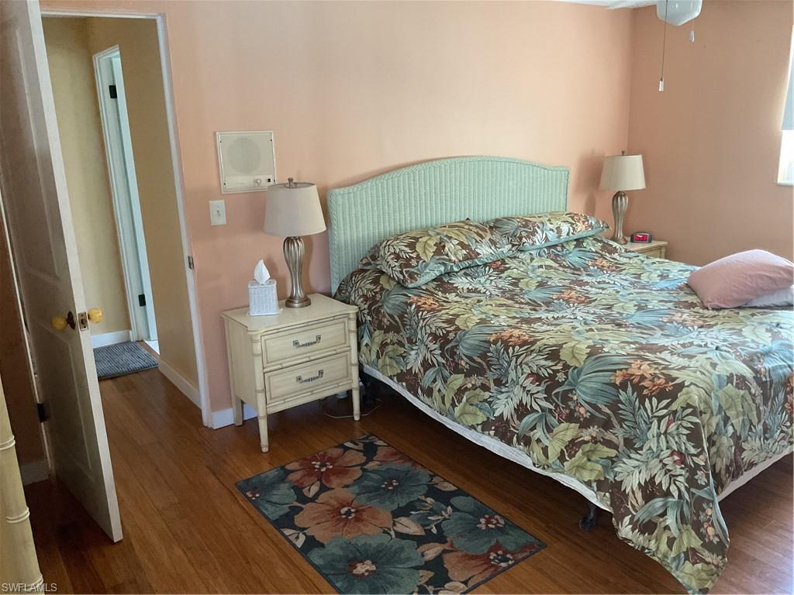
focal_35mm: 29
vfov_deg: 48.2
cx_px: 397
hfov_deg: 61.7
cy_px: 298
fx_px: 665
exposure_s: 1/60
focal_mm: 3
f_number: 1.8
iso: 200
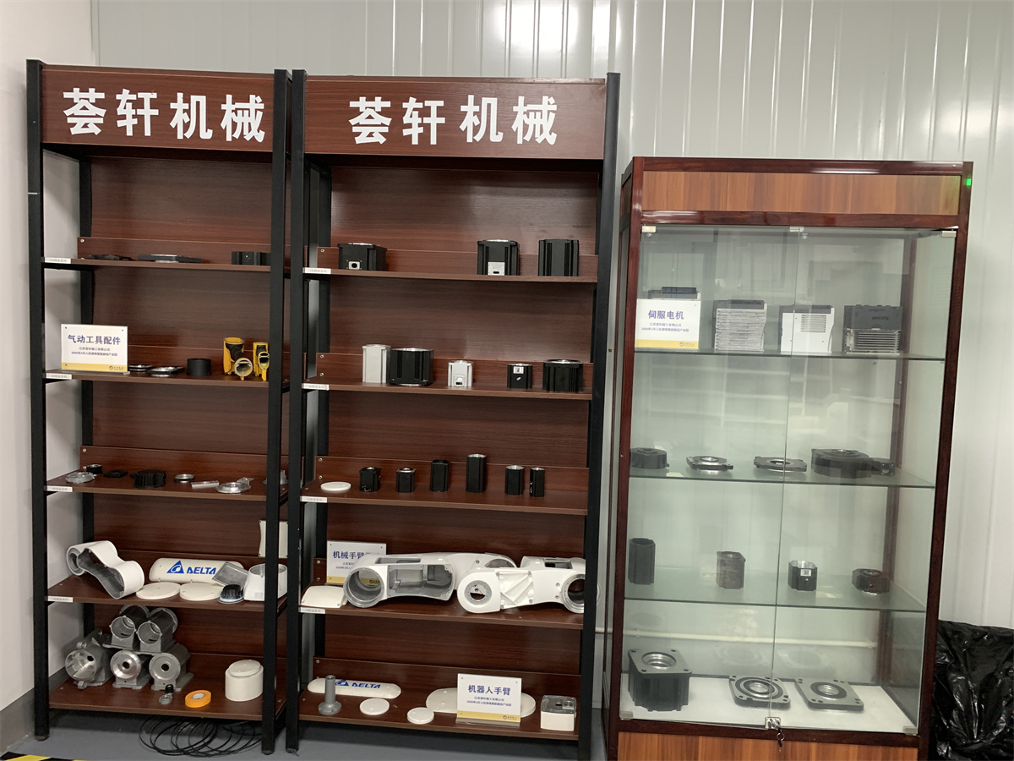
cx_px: 507
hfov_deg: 67.3
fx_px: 762
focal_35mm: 26
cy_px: 380
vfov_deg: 53.1
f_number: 1.8
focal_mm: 4.25
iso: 320
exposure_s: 1/48
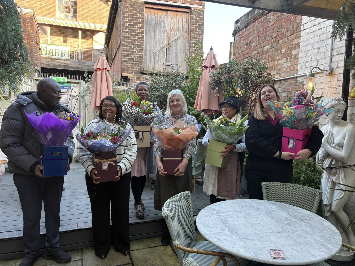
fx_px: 267
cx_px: 178
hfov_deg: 67.3
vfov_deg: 53.1
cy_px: 133
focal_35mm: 26
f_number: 1.6
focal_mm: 5.96
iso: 80
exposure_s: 1/100
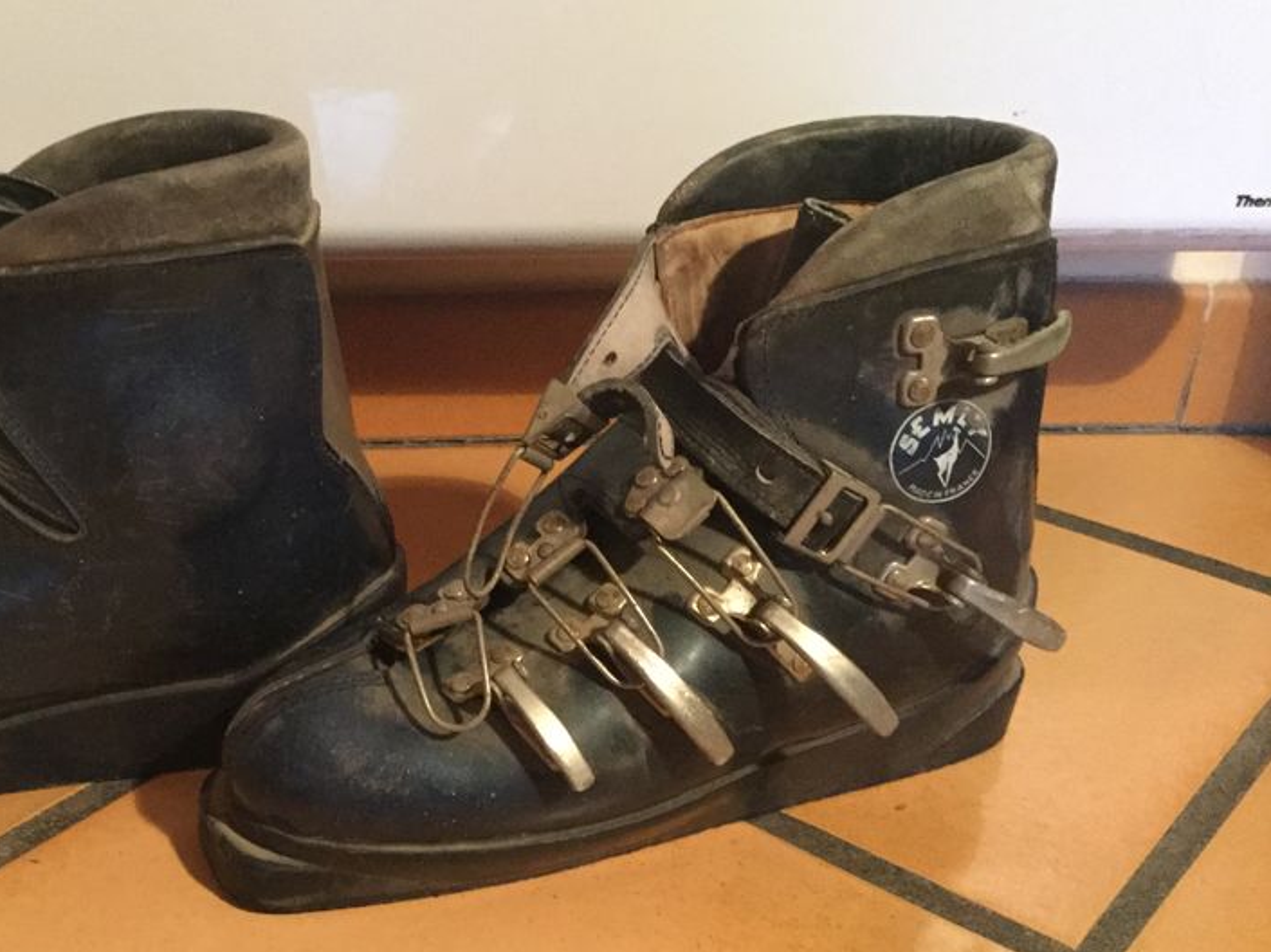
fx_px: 1615
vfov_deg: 32.7
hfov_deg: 42.1
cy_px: 604
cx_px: 373
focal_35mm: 44
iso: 640
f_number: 2.4
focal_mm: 3.3
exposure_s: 1/17
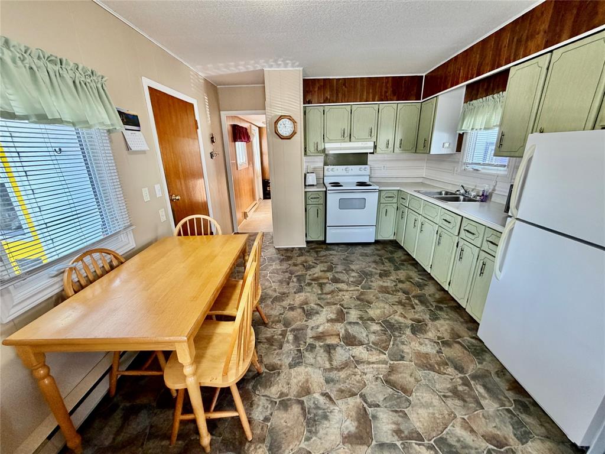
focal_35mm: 14
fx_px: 245
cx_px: 302
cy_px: 227
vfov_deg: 85.7
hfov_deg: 102.1
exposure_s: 1/120
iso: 250
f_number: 2.2
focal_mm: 2.22
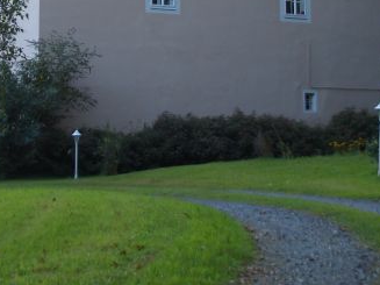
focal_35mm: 120
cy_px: -35
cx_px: 155
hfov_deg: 16.4
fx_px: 1317
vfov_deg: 12.1
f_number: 3.1
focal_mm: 8.2
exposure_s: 1/100
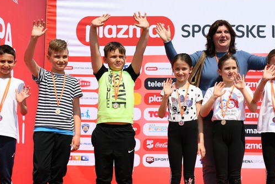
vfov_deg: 16.7
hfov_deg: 24.6
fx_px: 627
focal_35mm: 82
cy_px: 91
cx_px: 186
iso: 100
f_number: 2.8
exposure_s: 1/3200
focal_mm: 50
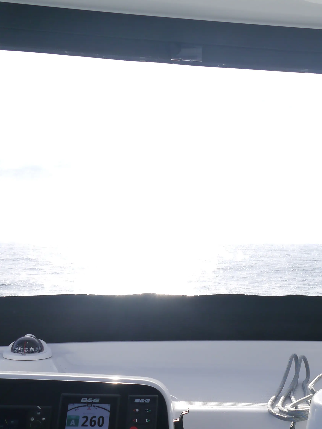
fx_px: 707
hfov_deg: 24.9
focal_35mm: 57
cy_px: 326
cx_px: 285
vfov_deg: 33.1
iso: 160
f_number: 7.1
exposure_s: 1/400
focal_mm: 14
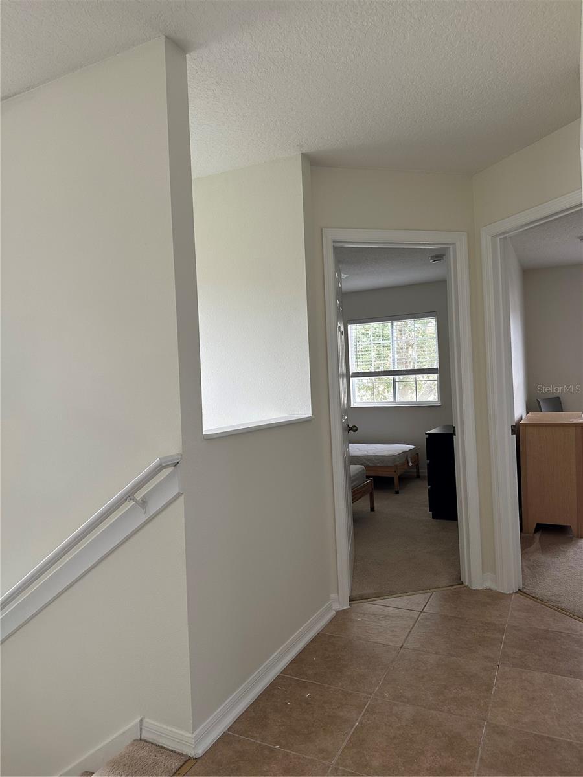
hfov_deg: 56.8
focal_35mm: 24
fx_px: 539
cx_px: 292
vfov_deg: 71.6
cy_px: 388
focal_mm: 6.86
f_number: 1.78
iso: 160
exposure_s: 1/121
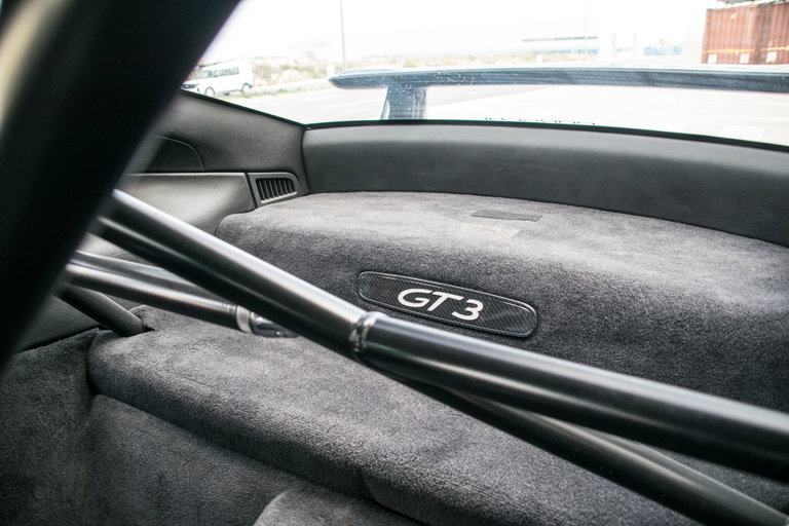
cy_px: 263
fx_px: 592
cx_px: 394
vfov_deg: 47.9
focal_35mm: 27
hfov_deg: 67.4
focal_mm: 18
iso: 400
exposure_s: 1/60
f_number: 4
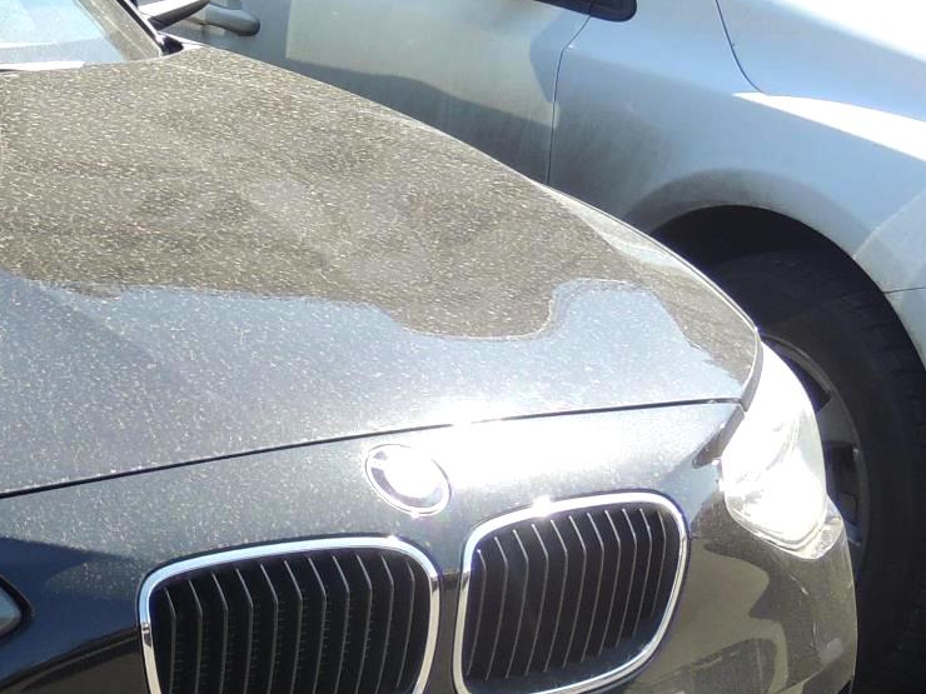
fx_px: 3397
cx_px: -280
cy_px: 299
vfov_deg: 11.7
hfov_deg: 14.8
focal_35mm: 127
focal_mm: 8.3
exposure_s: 1/250
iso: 100
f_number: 3.5
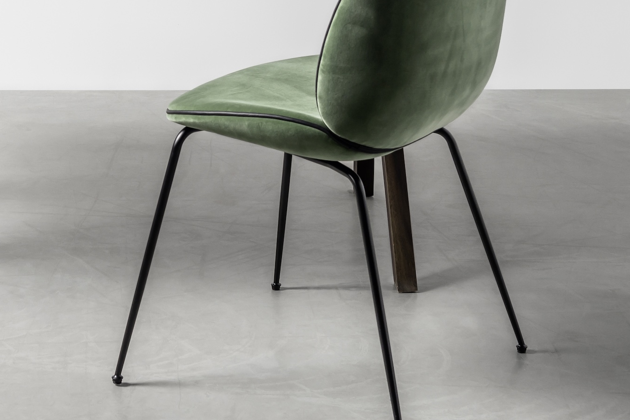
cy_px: -35
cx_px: 138
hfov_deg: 18.9
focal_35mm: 107
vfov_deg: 12.6
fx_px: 1873
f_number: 7.1
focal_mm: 48
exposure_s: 1/160
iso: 125
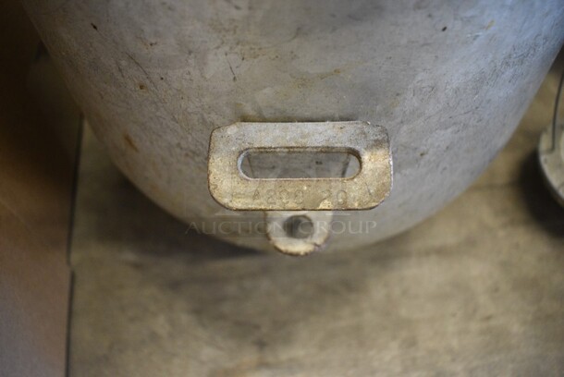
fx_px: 423
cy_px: 188
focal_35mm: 27
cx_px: 282
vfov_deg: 48.0
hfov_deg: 67.3
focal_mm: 18
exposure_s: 1/60
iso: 1800
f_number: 4
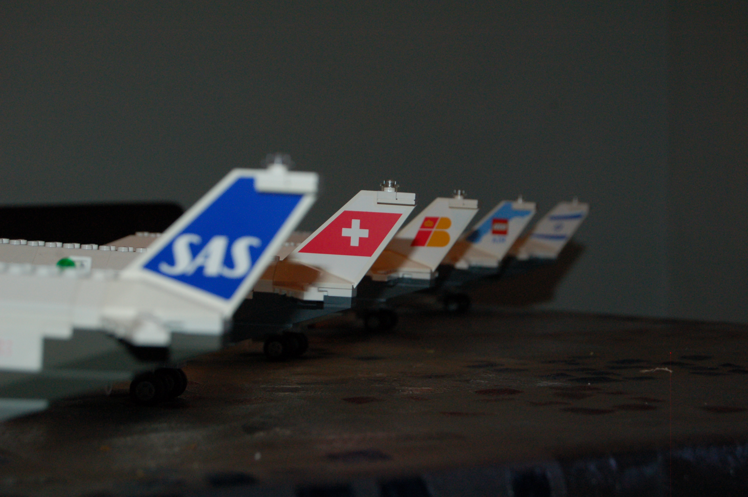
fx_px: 1713
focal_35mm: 82
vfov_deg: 16.5
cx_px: 374
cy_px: 248
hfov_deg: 24.6
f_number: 5.6
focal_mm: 55
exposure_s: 1/60
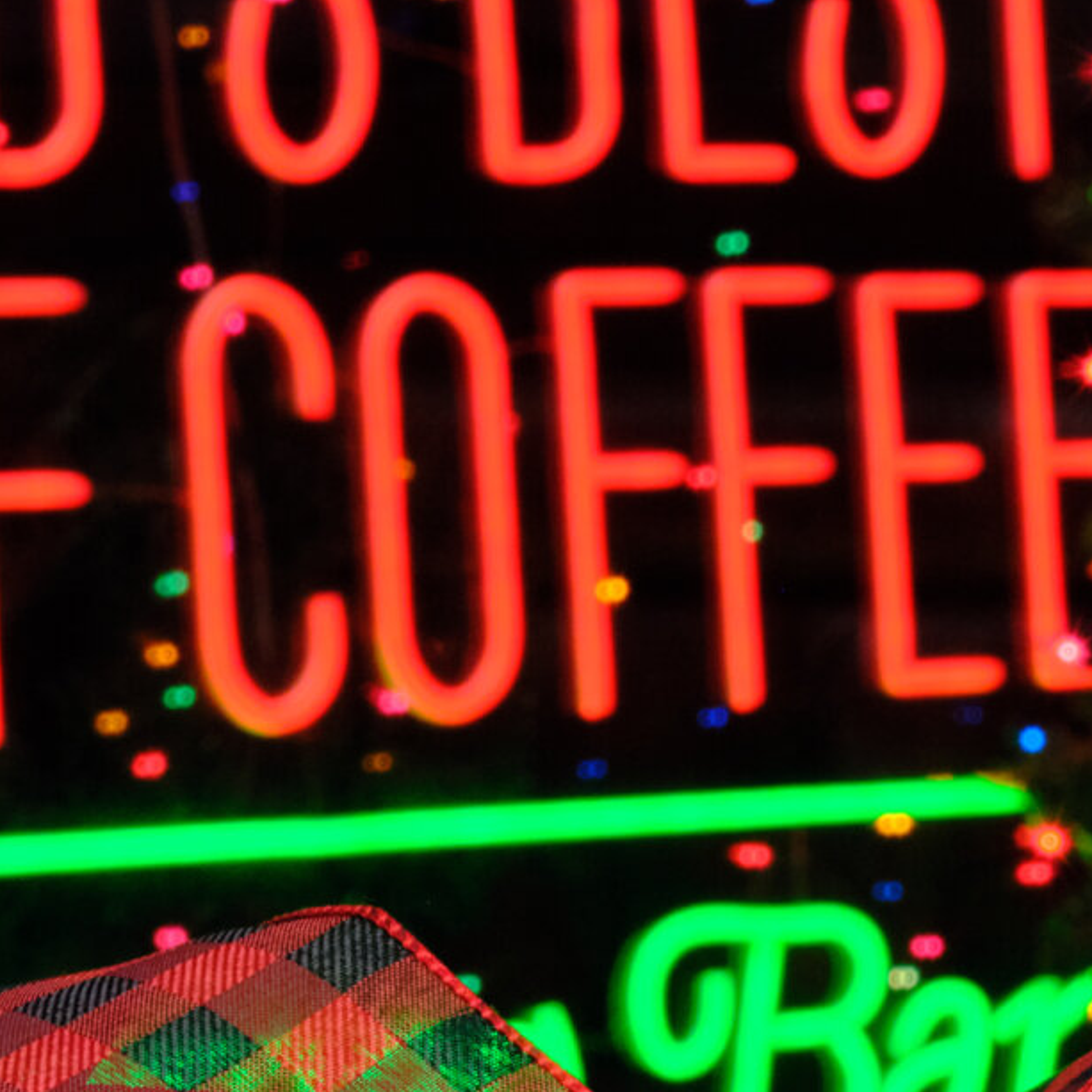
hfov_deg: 5.5
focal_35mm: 321
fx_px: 11457
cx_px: 811
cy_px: 294
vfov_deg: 5.5
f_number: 22
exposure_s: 1/25
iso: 2000
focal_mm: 110
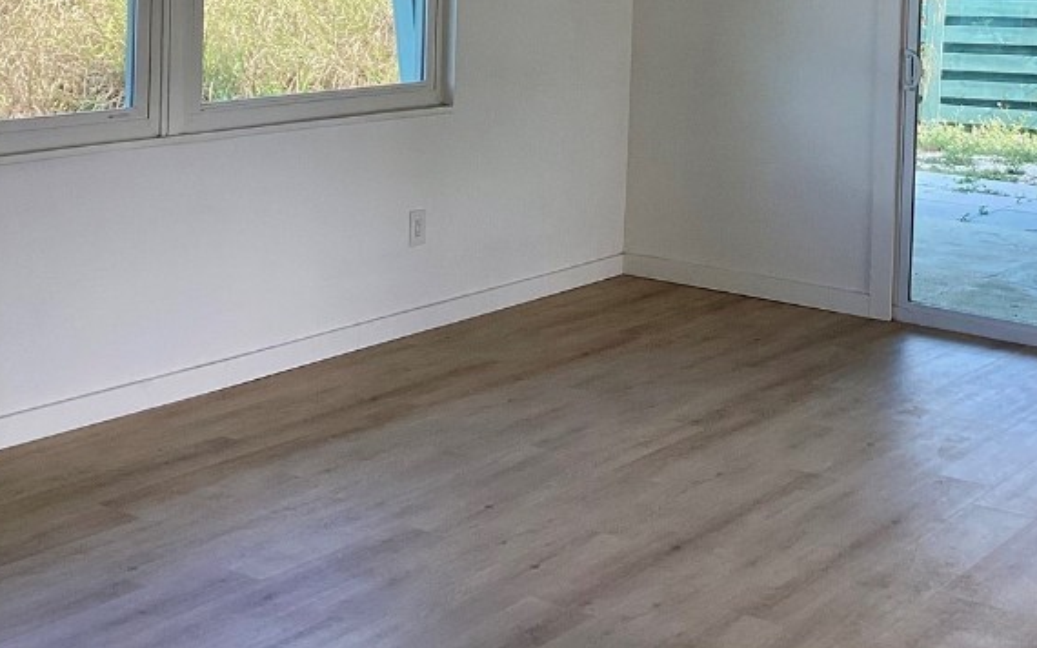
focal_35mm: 59
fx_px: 1667
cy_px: -35
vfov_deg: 21.1
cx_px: 557
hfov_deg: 34.5
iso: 40
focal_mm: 3.3
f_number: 2.4
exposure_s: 1/120
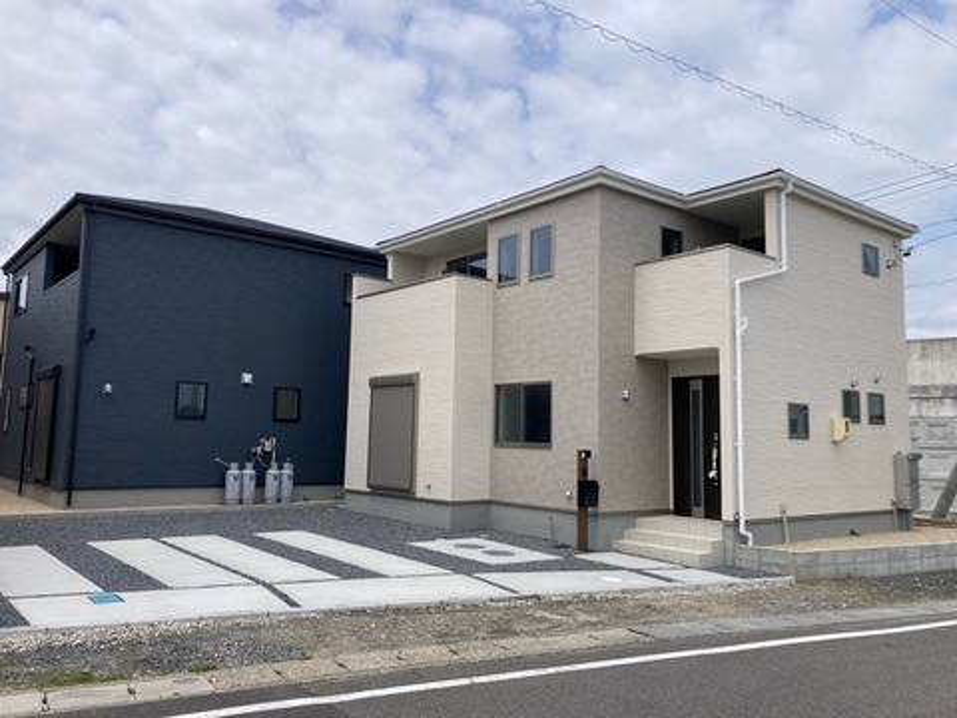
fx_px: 774
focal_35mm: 28
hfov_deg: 63.4
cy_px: 359
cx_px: 478
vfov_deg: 49.7
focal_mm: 3.99
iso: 25
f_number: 1.8
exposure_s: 1/3690
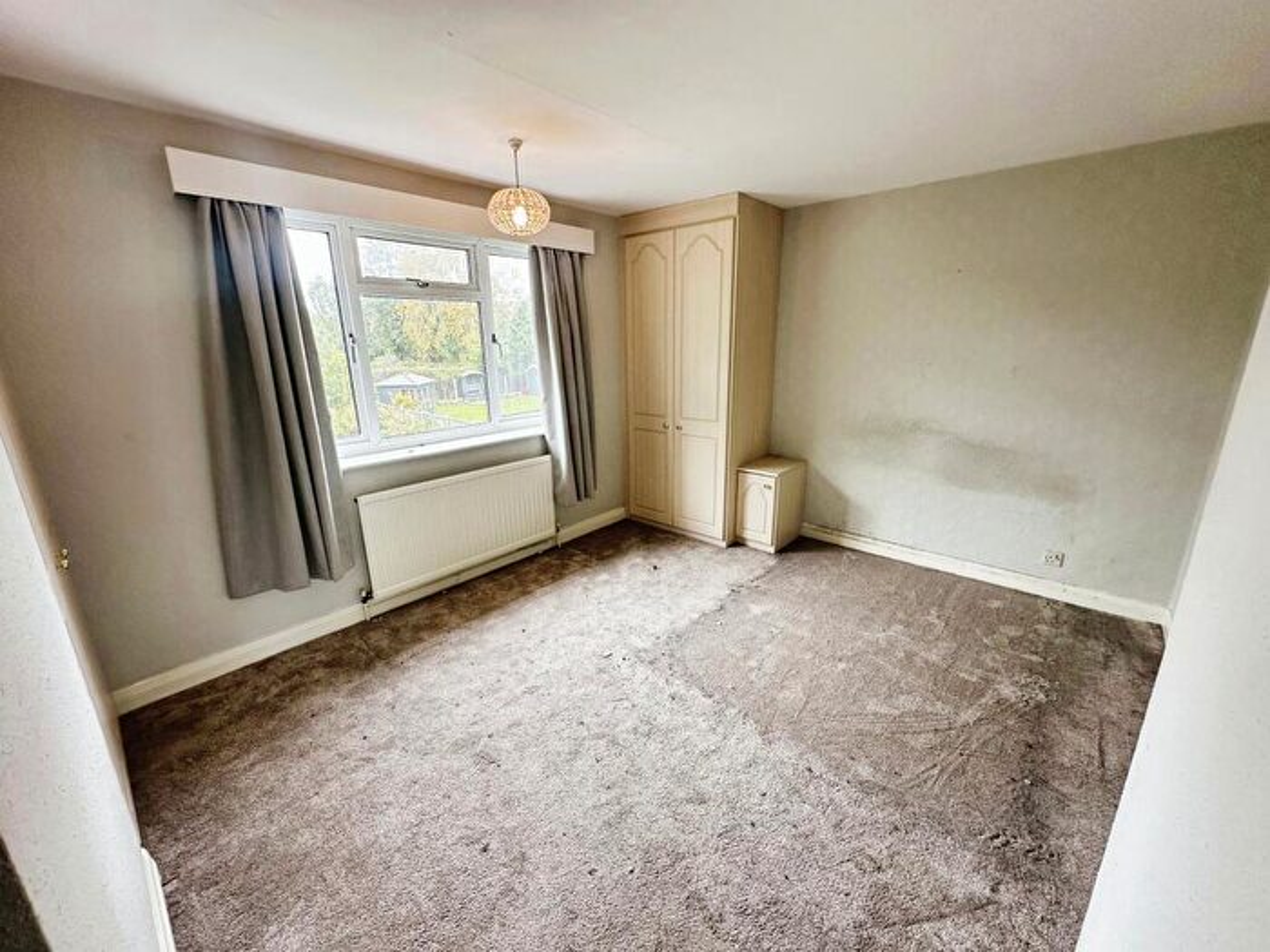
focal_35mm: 14
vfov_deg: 85.7
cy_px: 476
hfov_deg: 102.1
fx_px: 514
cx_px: 635
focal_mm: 2.22
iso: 100
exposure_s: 1/99
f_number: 2.2
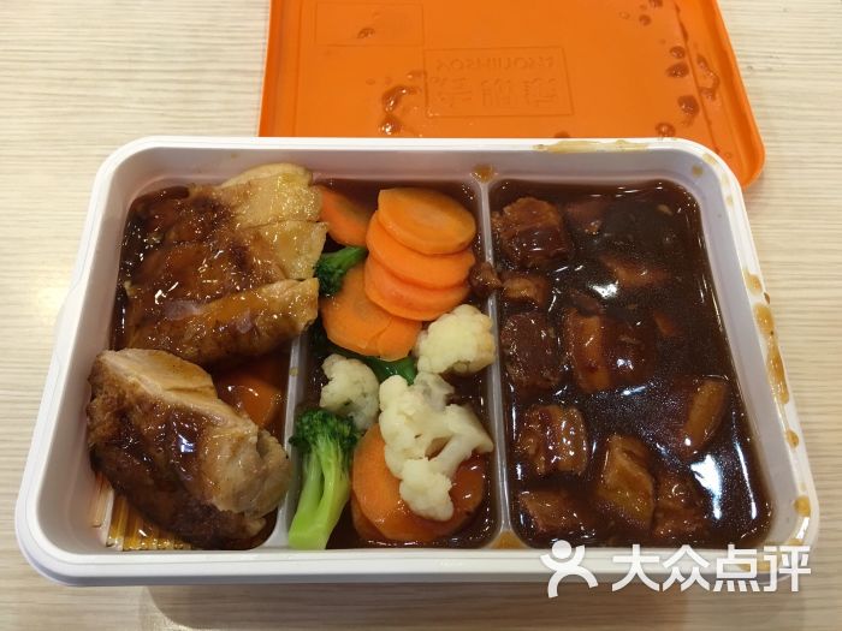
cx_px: 421
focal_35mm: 29
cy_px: 316
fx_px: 705
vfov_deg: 48.2
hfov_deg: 61.7
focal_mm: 4.15
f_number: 2.2
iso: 64
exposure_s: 1/17
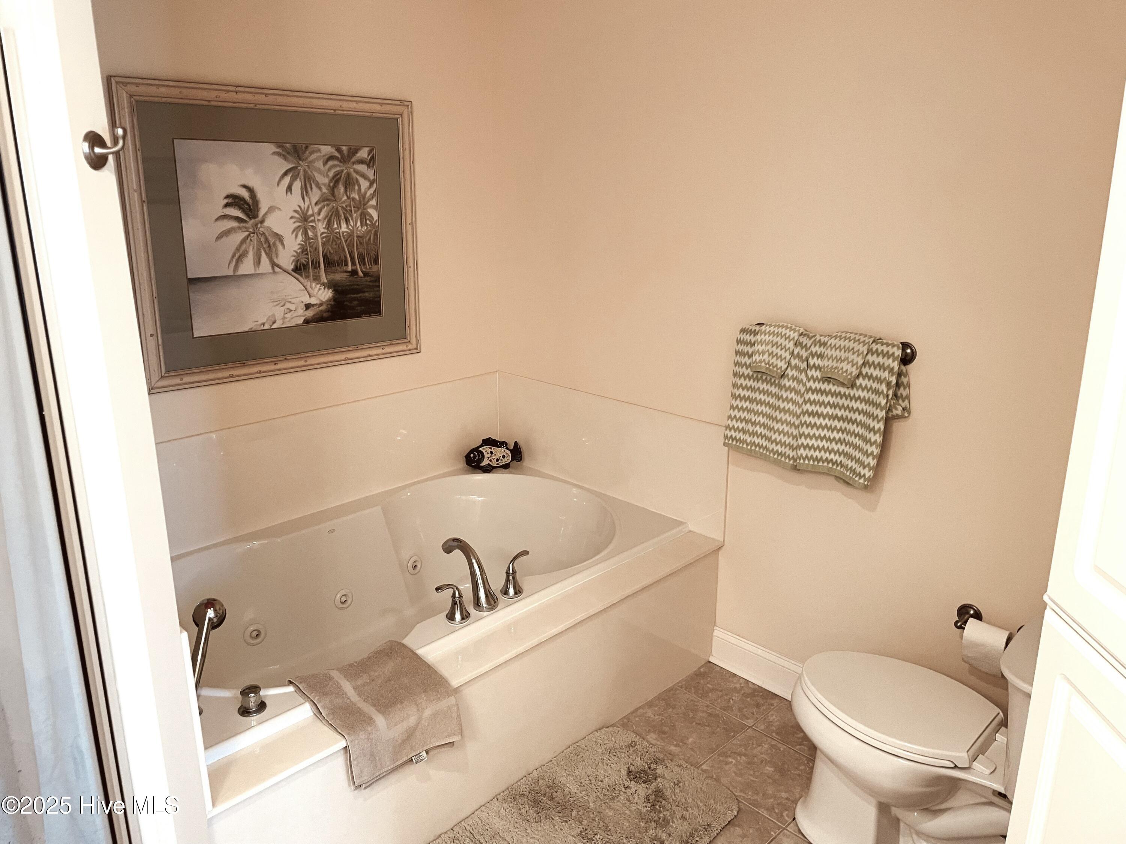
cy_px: 422
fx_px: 846
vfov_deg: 53.1
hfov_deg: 67.3
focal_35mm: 26
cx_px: 563
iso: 125
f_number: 1.6
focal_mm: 4.2
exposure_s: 1/60
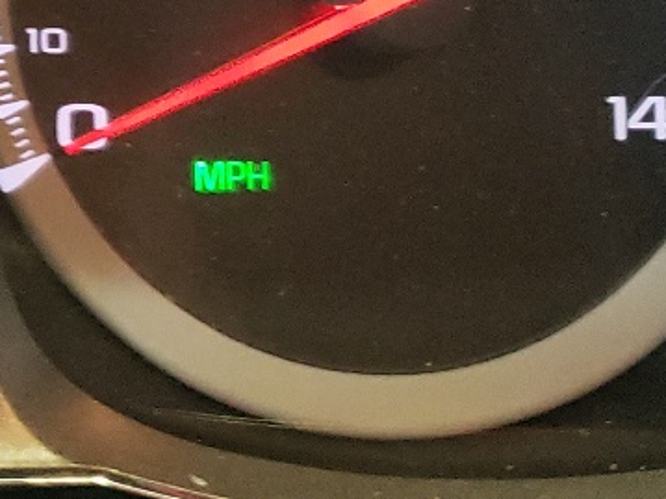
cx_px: -506
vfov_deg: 12.3
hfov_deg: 14.9
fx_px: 2231
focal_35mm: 116
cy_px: -204
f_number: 1.5
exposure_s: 1/30
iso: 418
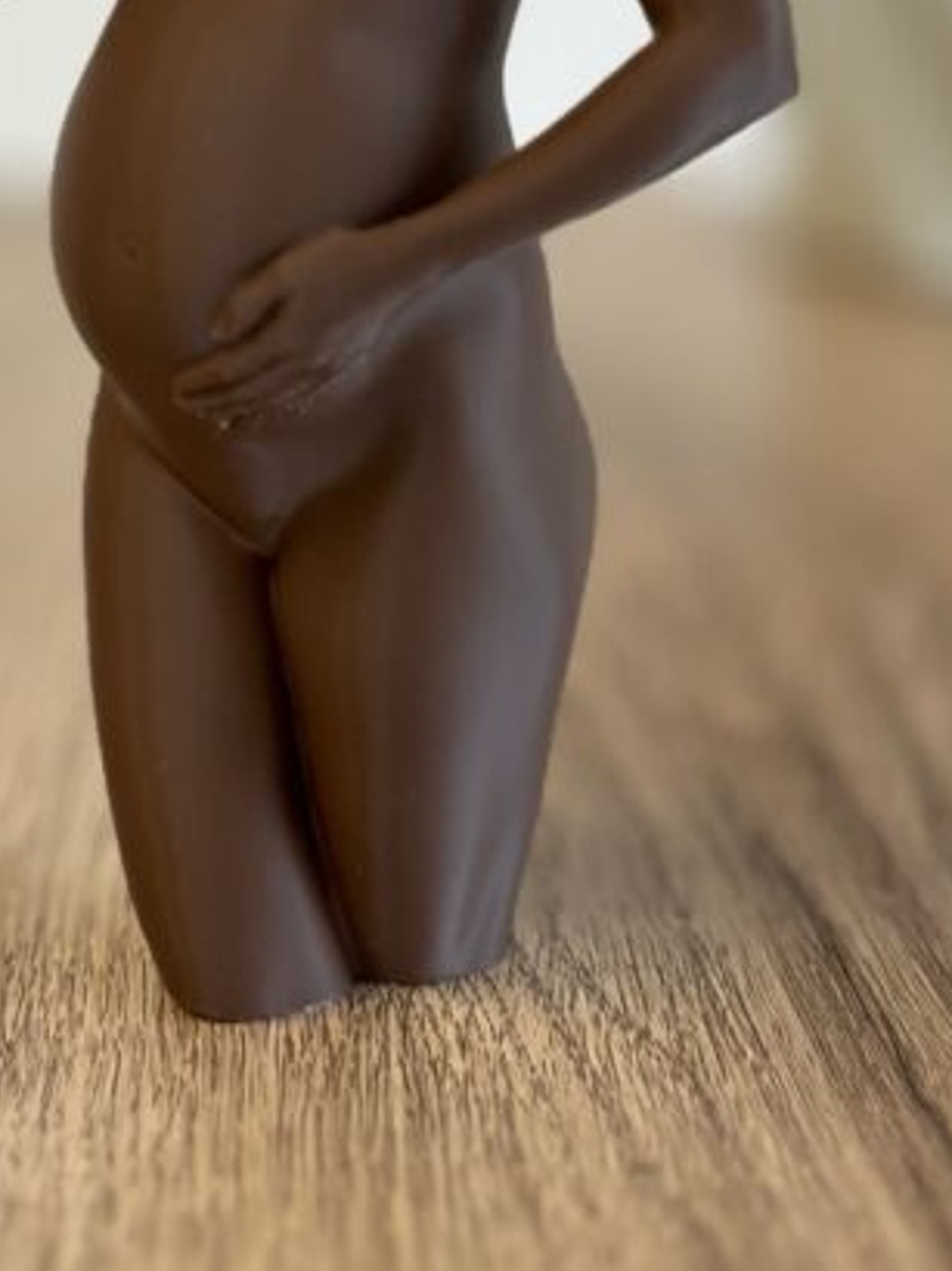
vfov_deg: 28.0
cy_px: -3
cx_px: 291
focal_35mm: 65
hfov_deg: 22.4
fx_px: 2386
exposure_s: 1/100
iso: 125
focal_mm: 5.1
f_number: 1.6
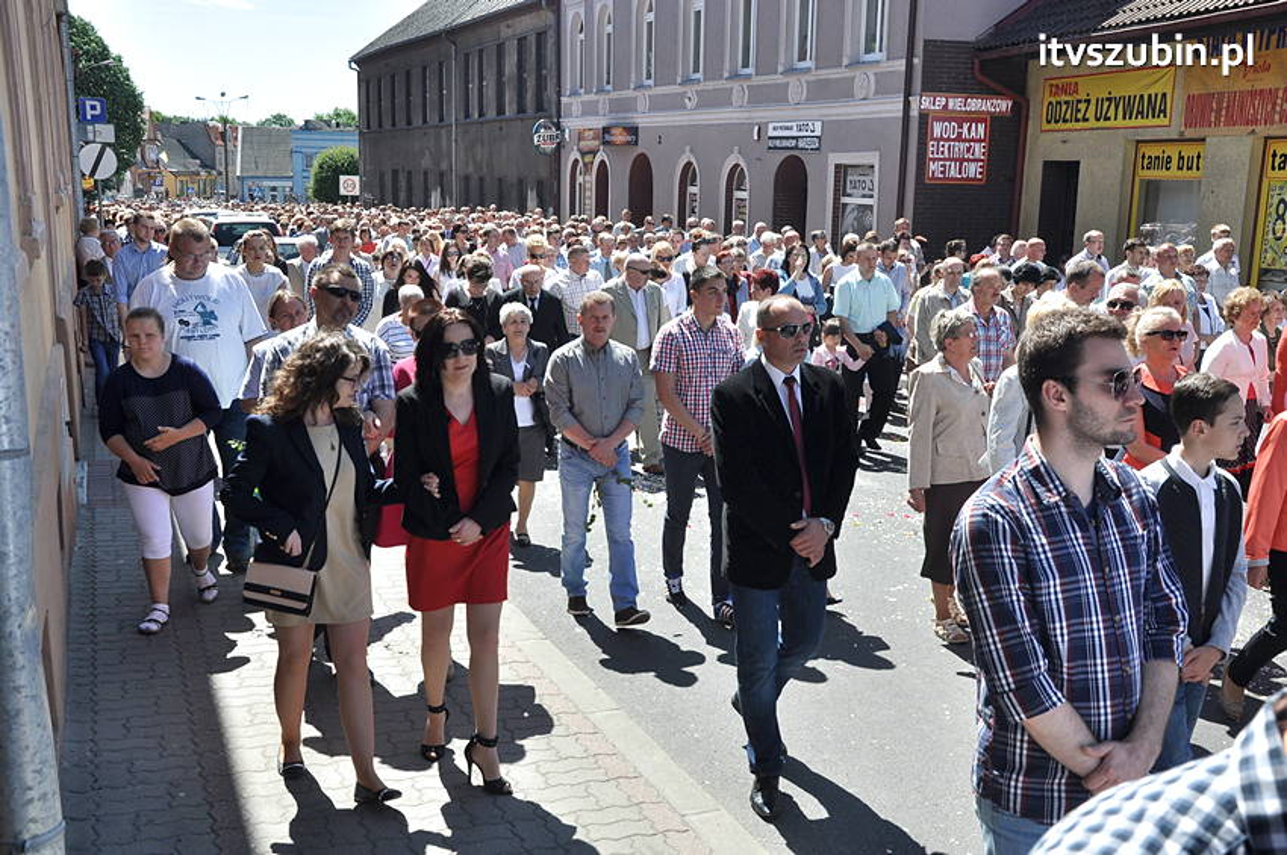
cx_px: 644
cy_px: 428
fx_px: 1339
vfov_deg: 35.4
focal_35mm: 38
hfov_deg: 51.3
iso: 400
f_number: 10
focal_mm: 25
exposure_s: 1/400
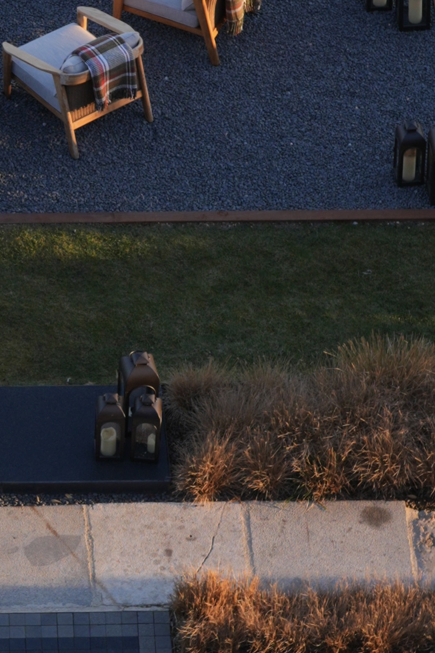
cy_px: 276
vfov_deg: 7.7
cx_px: -72
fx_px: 4875
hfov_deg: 5.1
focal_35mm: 269
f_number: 2
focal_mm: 50
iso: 100
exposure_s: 1/800
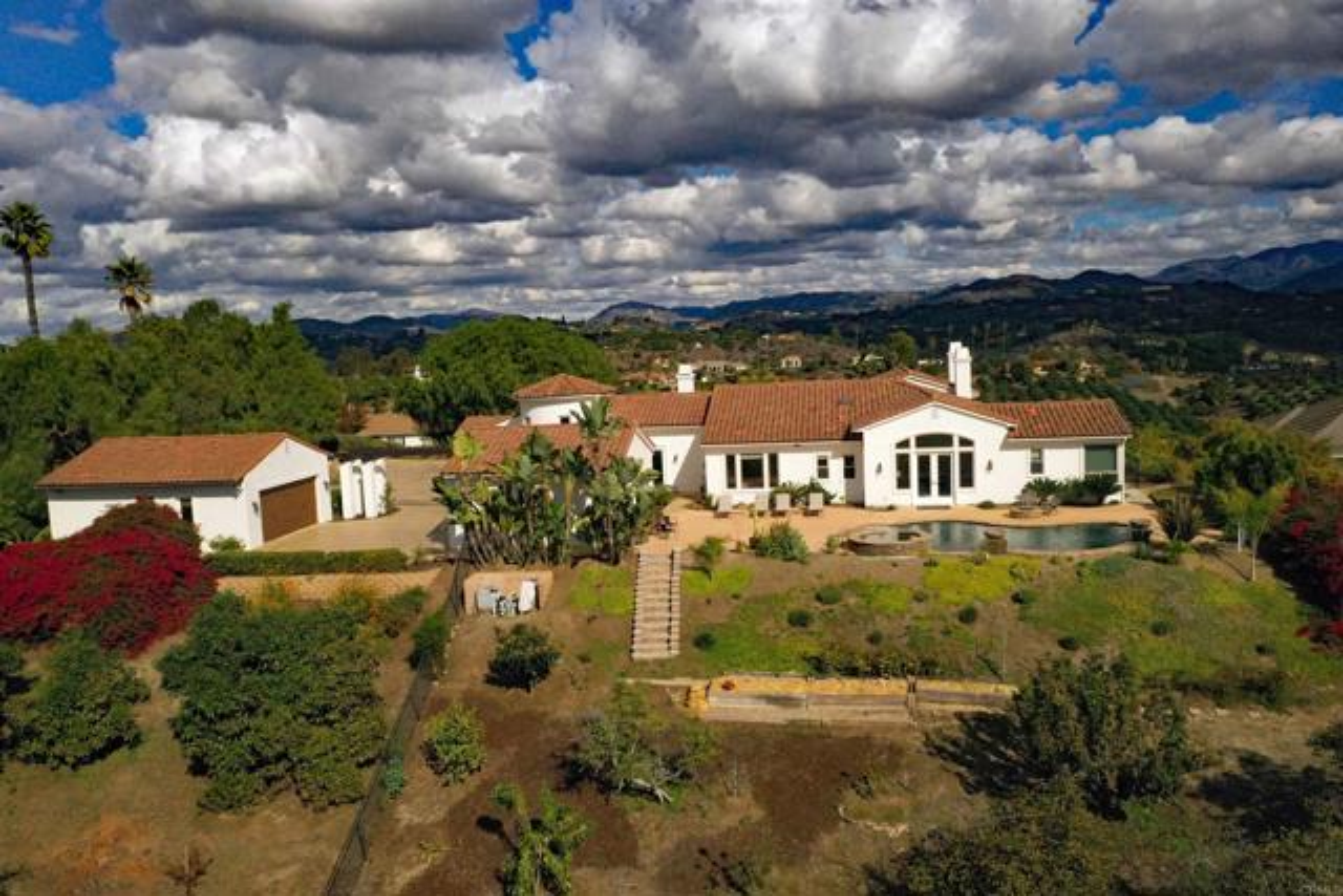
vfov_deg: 46.4
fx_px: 1045
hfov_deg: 65.5
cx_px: 672
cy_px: 448
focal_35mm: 28
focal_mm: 10.26
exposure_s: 1/500
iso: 1600
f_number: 6.3
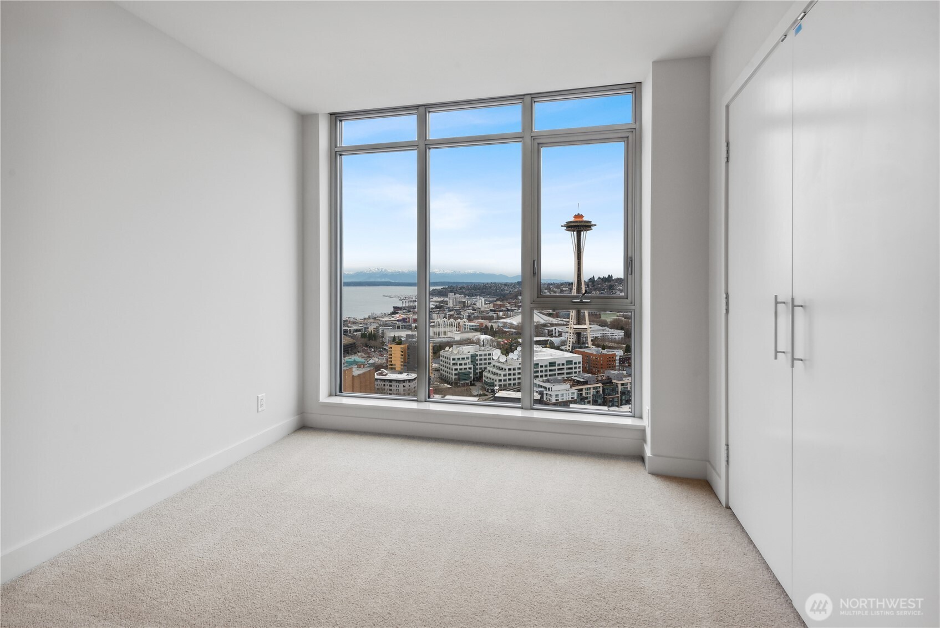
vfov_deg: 70.5
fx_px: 444
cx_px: 470
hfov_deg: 93.3
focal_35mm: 17
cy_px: 314
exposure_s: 1/125
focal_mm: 17
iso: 200
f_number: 8
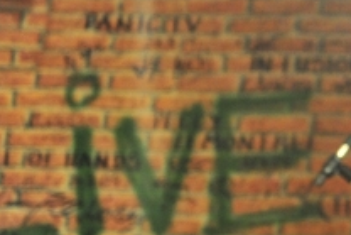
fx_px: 1639
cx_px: 420
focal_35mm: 168
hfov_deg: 12.0
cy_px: 123
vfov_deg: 8.2
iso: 6400
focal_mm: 70
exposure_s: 1/125
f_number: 2.8
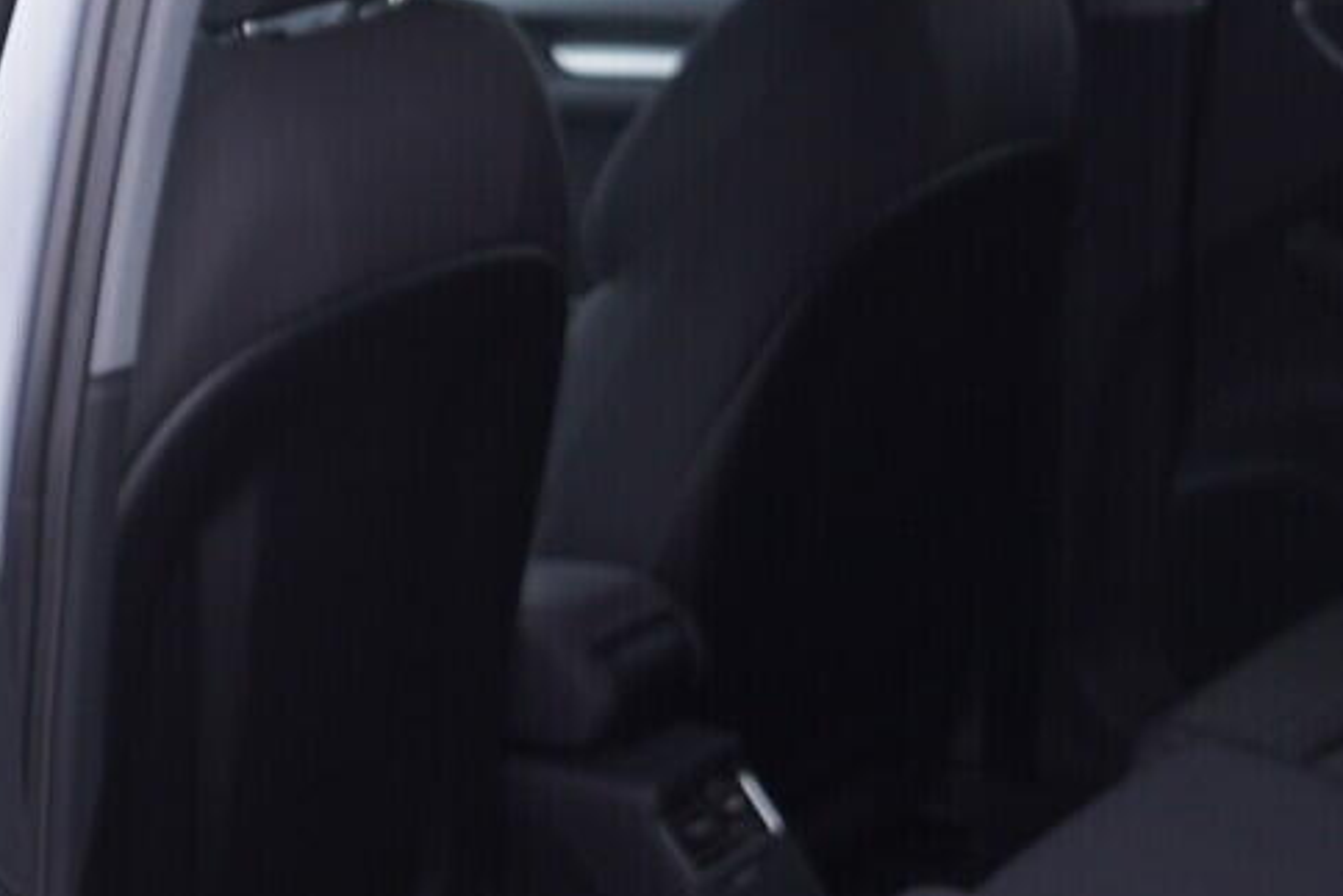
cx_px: 341
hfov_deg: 19.0
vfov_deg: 12.7
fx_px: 3993
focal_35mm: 107
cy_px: 827
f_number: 2.8
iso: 125
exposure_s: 1/40
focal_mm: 24
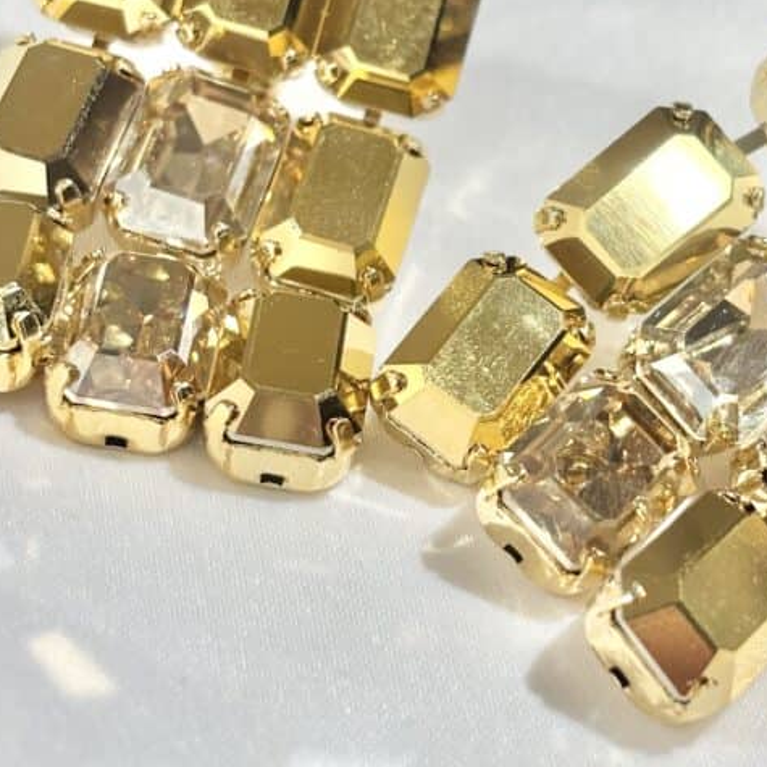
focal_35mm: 99
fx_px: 2482
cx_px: 480
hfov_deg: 17.5
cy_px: 354
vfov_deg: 17.6
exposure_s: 1/167
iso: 32
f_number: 1.6
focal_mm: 5.96
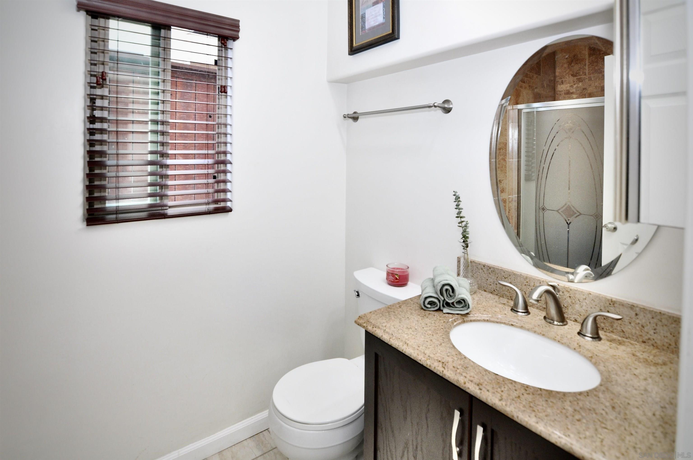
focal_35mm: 16
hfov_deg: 95.1
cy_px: 230
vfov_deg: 71.9
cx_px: 346
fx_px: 317
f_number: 4
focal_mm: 11
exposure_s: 1/60
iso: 560
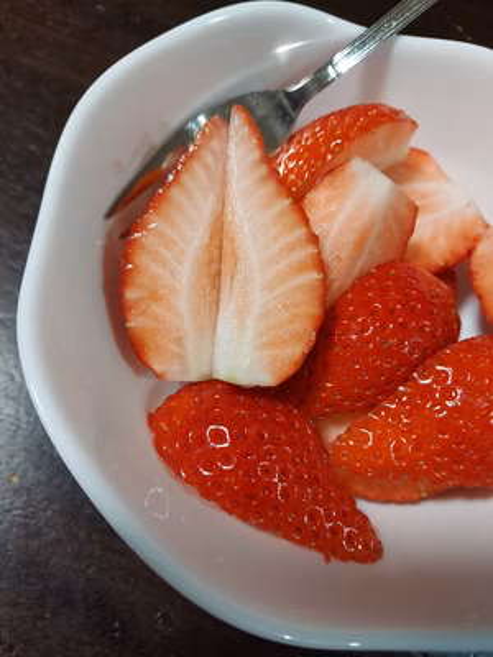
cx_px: 246
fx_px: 475
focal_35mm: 25
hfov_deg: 54.9
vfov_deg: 69.4
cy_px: 328
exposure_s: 1/50
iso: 250
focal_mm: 4.6
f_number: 2
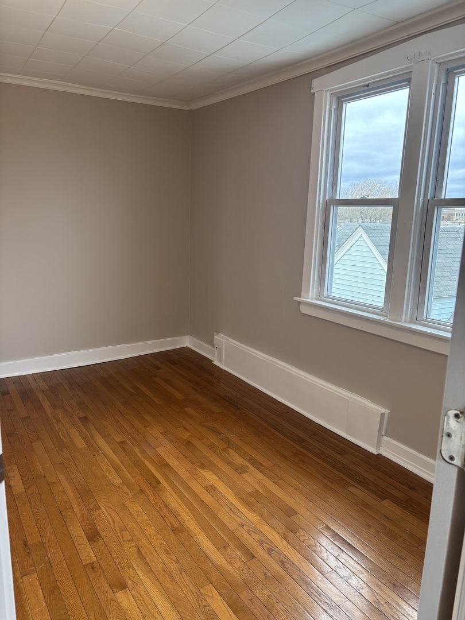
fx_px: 466
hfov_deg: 53.1
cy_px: 310
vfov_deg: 67.3
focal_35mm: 26
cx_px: 232
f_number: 1.6
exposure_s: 1/120
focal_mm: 5.96
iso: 125
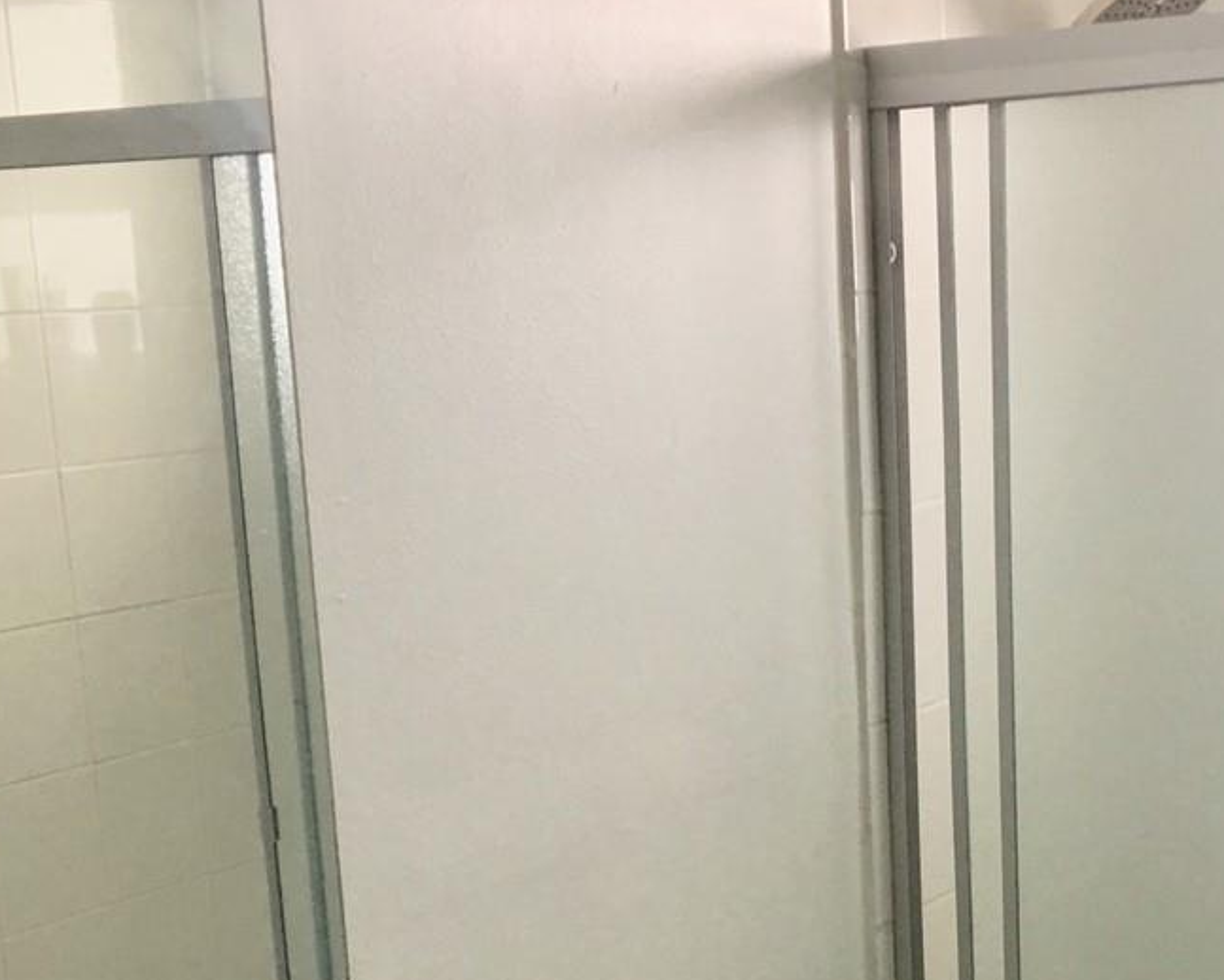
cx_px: 736
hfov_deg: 27.1
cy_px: 963
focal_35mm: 70
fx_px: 2537
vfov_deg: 21.2
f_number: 2.2
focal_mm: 4.15
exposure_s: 1/15
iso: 25
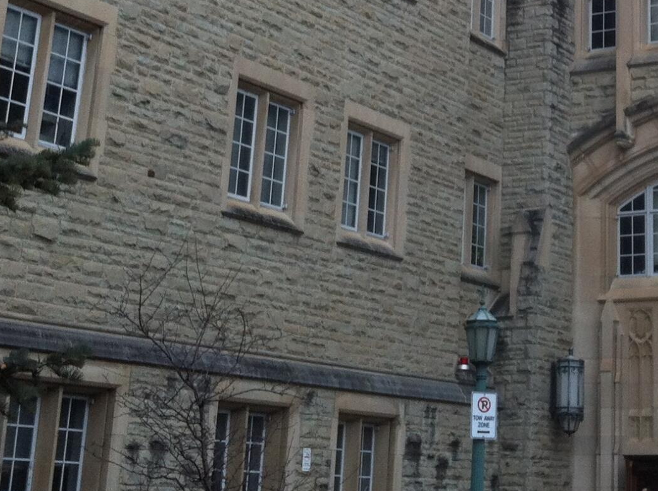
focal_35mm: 86
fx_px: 1632
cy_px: -40
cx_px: 573
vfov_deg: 16.6
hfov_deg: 22.3
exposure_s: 1/120
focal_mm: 3.85
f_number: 2.8
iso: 100
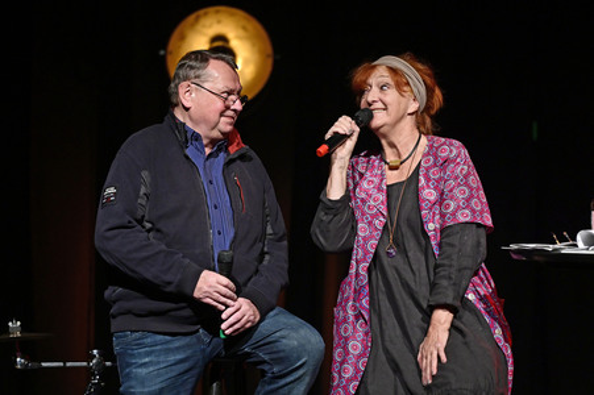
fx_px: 3297
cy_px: 198
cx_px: 297
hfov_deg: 10.3
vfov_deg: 6.9
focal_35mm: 200
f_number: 2.8
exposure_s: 1/250
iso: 2000
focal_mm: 200
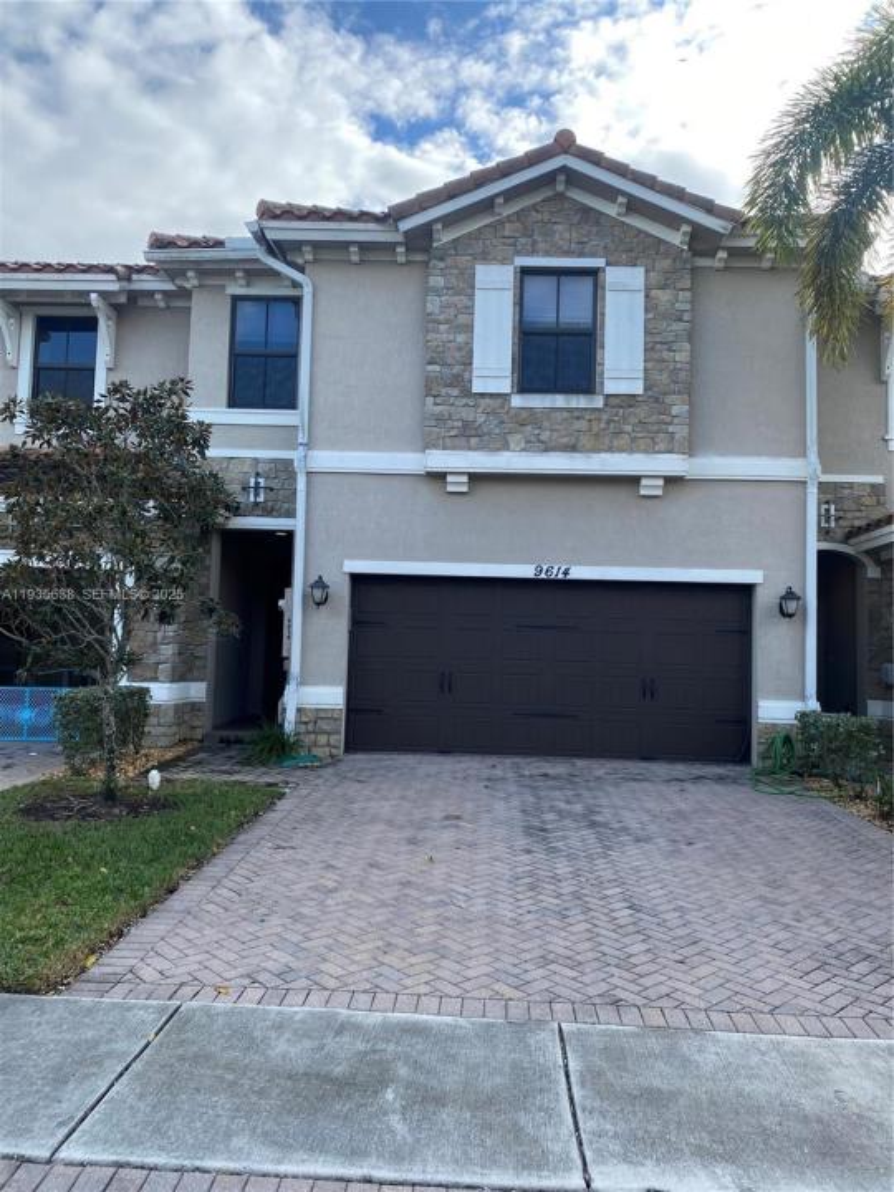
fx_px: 895
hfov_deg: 53.1
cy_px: 596
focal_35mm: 26
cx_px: 447
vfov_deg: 67.3
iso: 32
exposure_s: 1/778
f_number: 1.8
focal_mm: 4.25
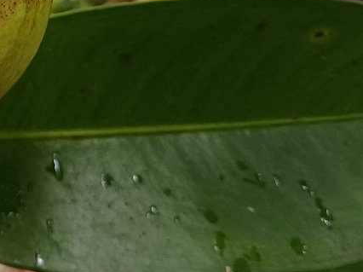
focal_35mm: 94
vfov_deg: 15.0
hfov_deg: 18.5
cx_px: -178
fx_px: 985
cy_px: -74
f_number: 1.8
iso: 160
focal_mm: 4.65
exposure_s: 1/50
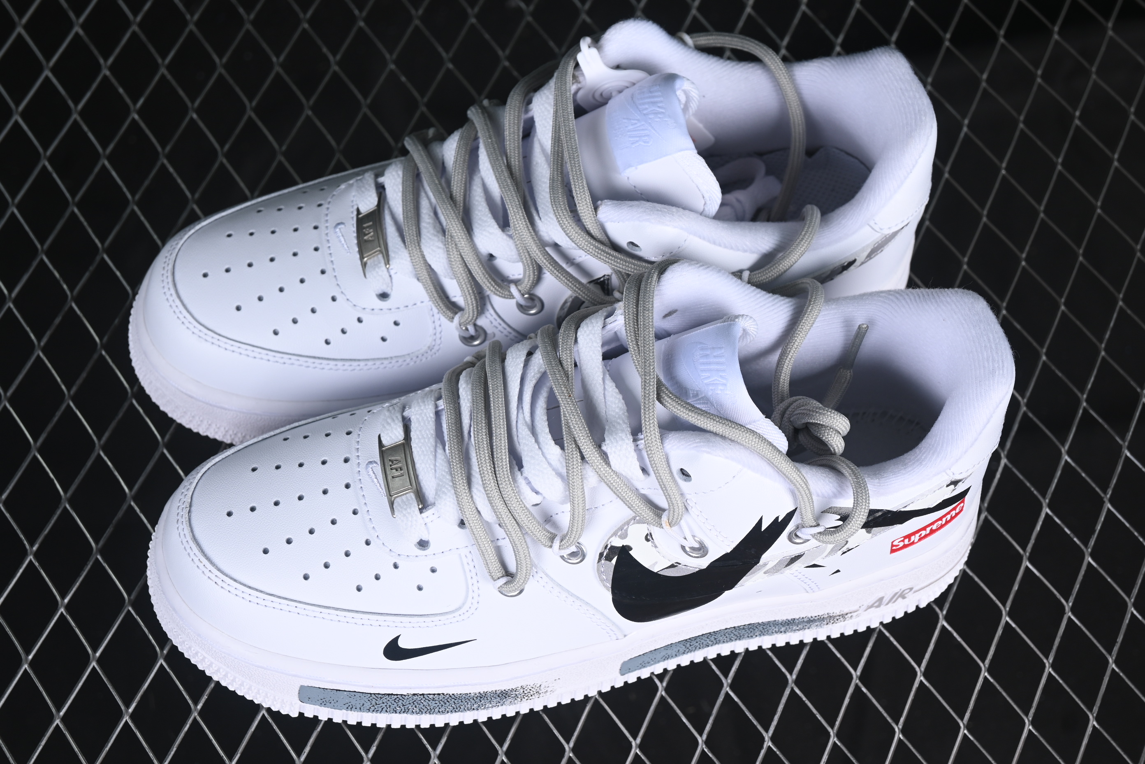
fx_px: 2385
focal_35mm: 75
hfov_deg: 27.0
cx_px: 572
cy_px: 382
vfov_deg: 18.2
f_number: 7.1
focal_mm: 50
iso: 160
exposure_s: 1/80
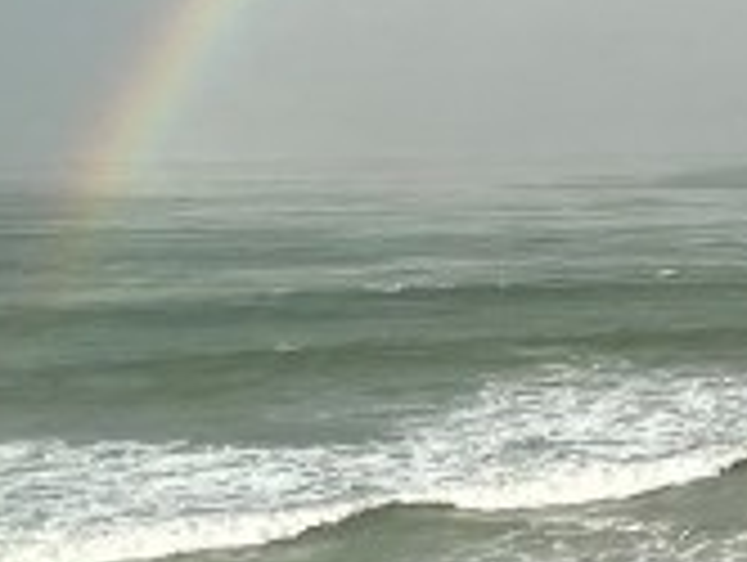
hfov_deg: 15.2
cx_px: 1750
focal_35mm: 80
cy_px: 9
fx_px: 1729
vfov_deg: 18.1
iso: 32
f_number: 1.8
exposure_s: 1/1727
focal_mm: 1.57
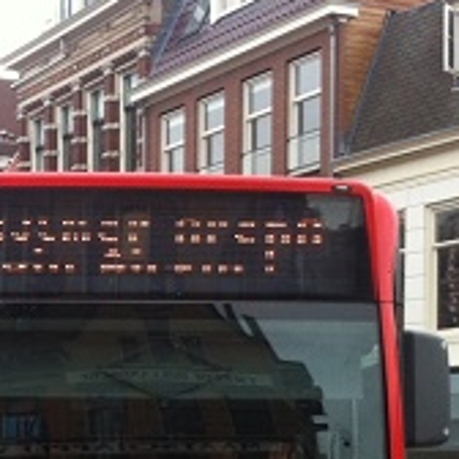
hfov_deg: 15.4
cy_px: 475
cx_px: -38
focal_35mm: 110
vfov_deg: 15.5
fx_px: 1650
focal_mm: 3.85
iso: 80
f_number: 2.8
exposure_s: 1/251
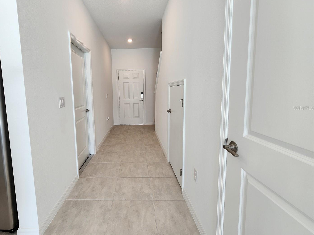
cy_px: 108
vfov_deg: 81.6
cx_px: 133
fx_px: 136
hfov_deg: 97.4
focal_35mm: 15
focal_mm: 2.2
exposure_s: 1/60
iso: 50
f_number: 2.2
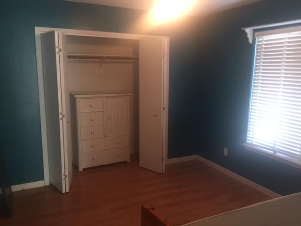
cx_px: 150
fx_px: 252
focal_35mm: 29
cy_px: 113
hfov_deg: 61.7
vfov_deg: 48.2
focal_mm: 4.15
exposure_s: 1/15
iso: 125
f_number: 2.2
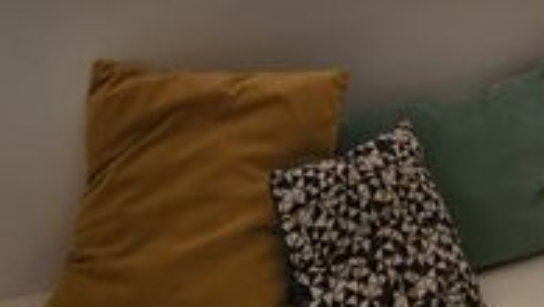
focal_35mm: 77
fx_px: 1111
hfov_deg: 27.2
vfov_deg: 13.6
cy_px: -296
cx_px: 385
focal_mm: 5.4
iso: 32
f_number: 1.8
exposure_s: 1/180
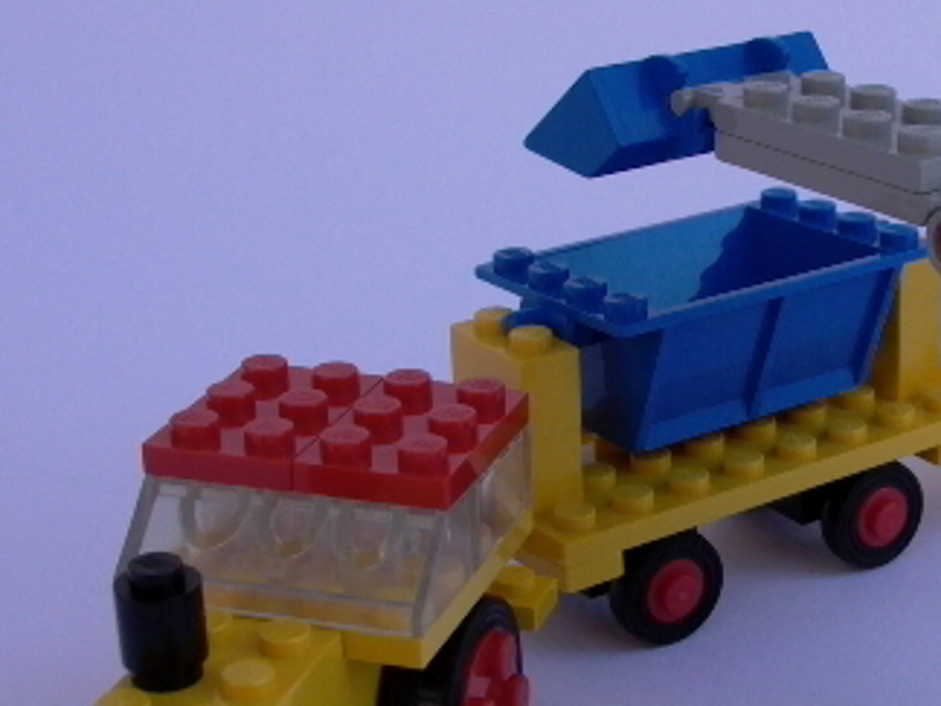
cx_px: 834
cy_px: 445
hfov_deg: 25.3
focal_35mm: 75
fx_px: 2039
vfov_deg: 19.6
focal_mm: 8.19
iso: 100
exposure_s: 1/652
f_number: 4.79
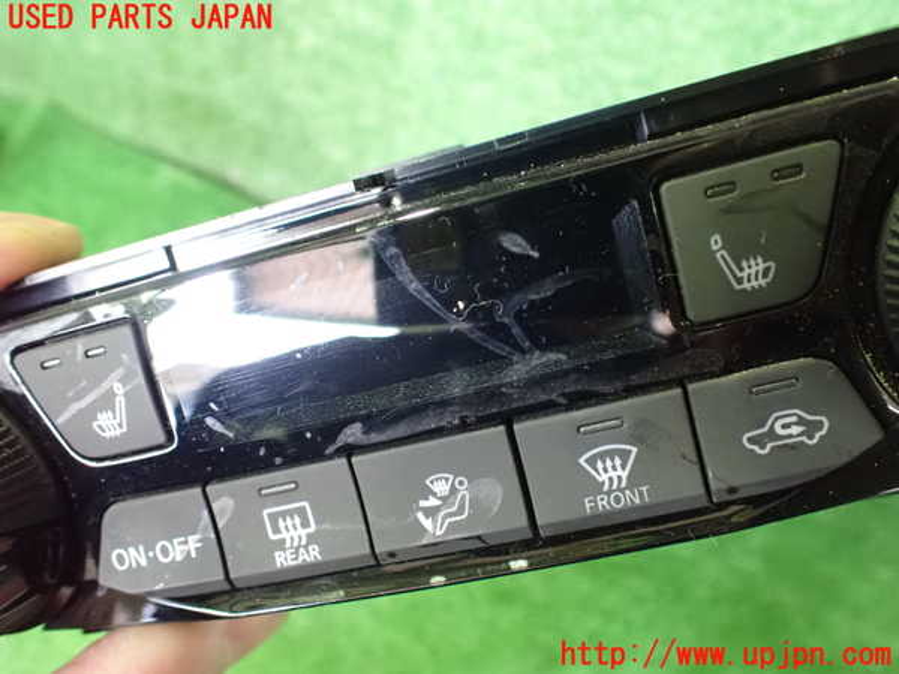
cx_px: 450
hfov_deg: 60.0
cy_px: 337
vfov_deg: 46.8
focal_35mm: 30
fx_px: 779
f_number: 2.3
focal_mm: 5.4
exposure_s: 1/30
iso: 1600
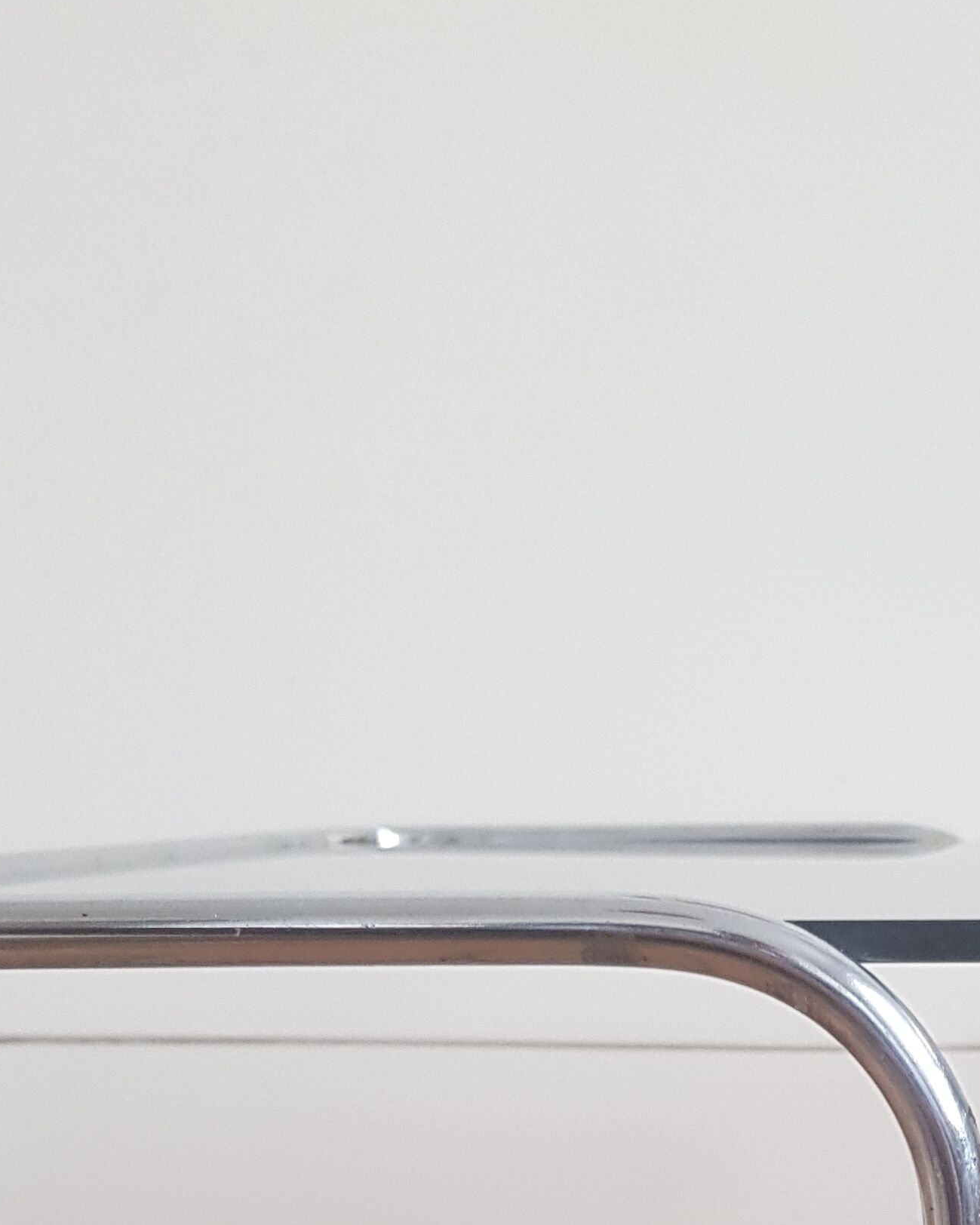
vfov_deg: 27.0
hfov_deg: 23.2
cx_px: 973
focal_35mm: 63
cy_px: 1414
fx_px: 2284
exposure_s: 1/40
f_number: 1.7
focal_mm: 4.2
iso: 160
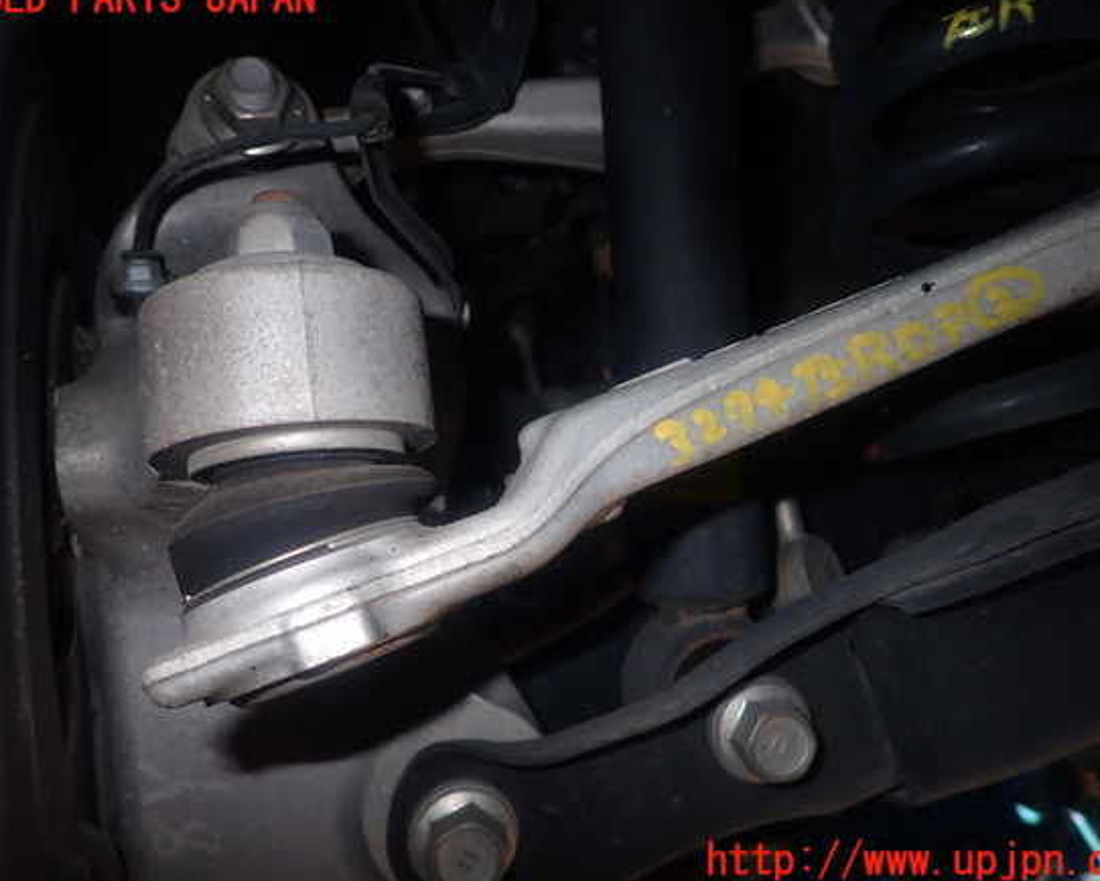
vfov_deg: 53.2
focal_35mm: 27
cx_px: 556
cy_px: 430
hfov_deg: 64.0
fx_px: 879
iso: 200
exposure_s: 1/30
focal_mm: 4.5
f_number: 5.6
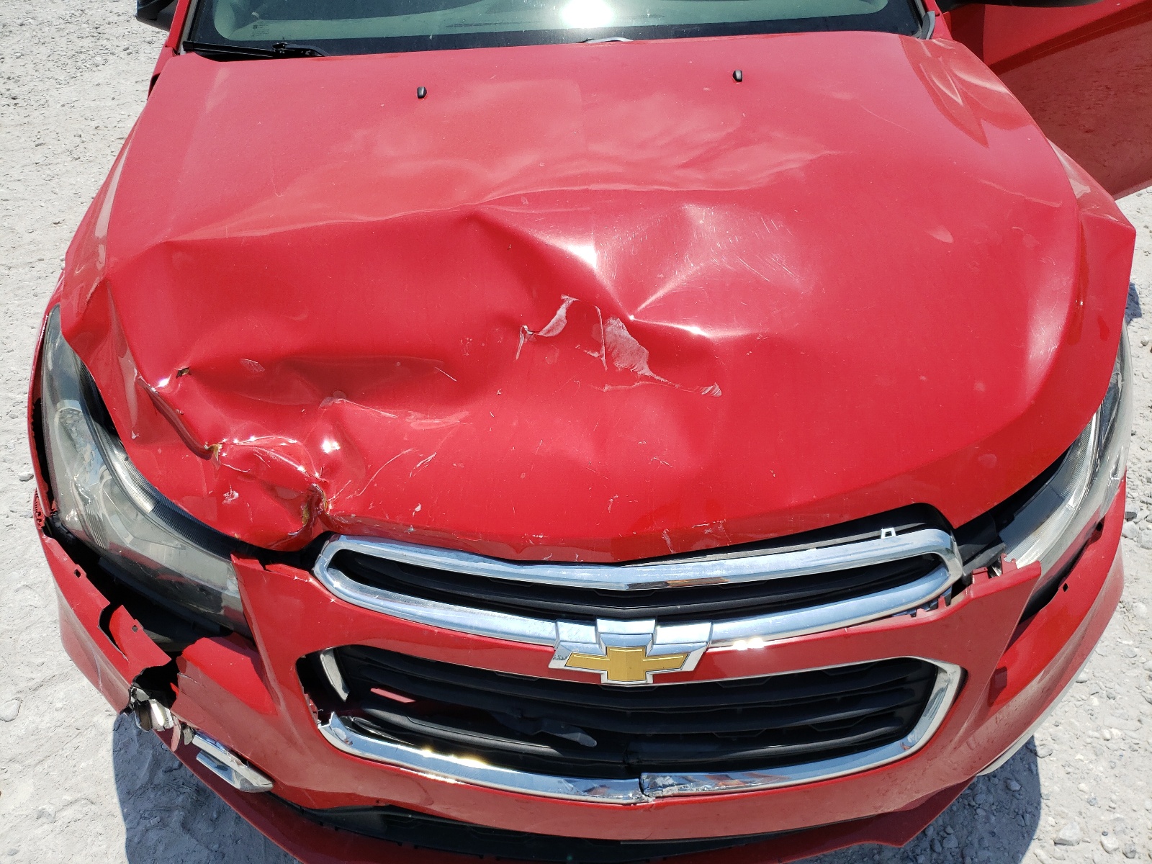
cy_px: 432
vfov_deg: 53.1
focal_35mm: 26
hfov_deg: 67.3
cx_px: 576
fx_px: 865
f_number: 1.5
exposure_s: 1/5000
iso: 50
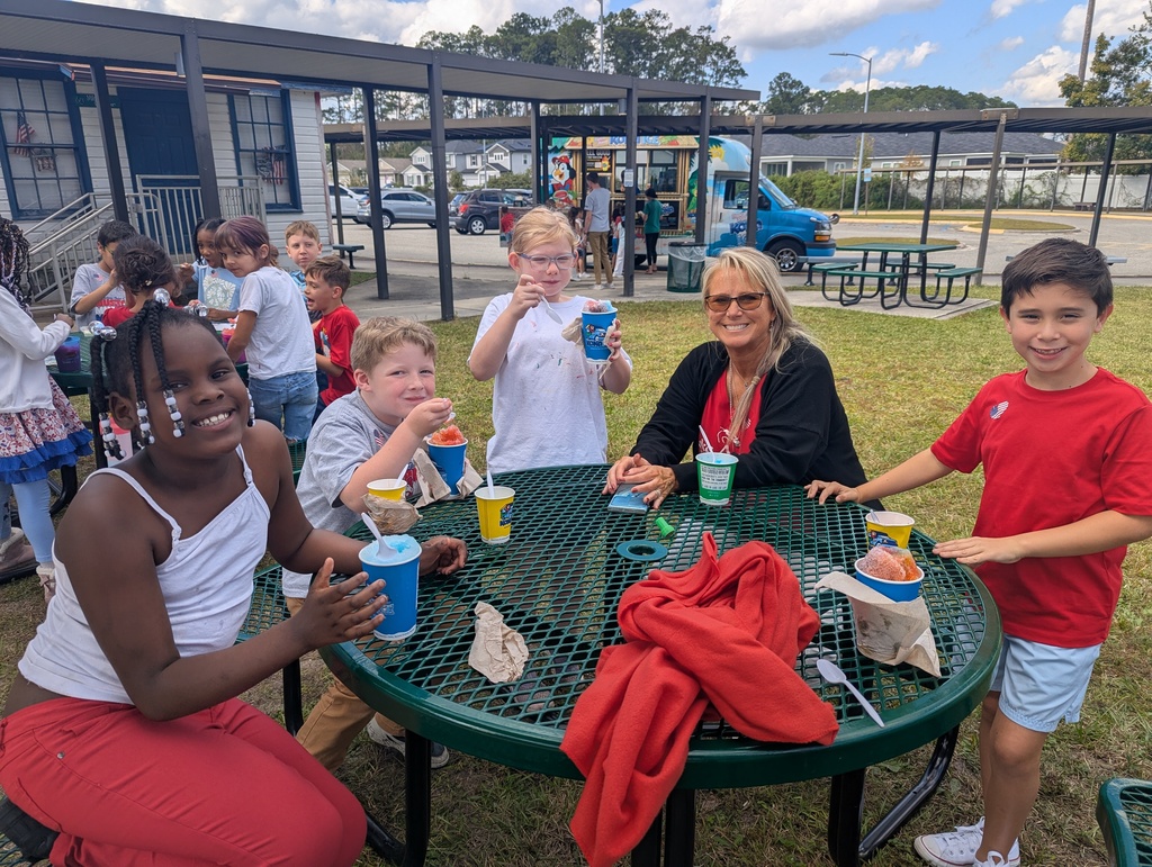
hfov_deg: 71.5
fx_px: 800
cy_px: 434
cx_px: 576
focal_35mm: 24
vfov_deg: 56.9
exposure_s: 1/770
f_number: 1.85
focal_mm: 6.81
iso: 21
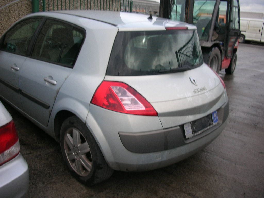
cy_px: 99
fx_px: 267
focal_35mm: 35
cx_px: 132
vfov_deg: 40.7
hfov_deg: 52.6
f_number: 8.5
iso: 50
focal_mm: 5.8
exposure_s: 1/36.8
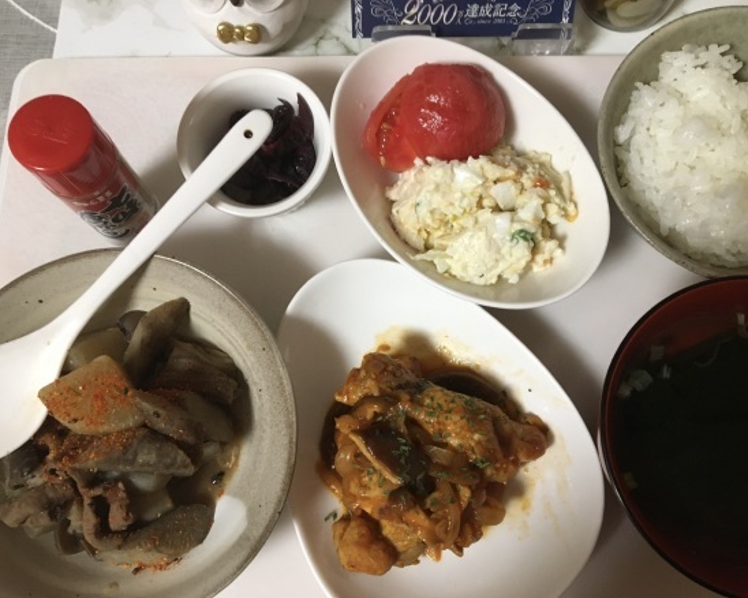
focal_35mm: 31
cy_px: 292
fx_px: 686
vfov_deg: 47.1
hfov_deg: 57.2
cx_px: 374
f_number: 2.2
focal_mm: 4.15
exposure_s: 1/24
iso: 200
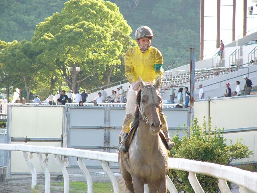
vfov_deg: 5.2
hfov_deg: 6.9
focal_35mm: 288
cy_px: 96
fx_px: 2138
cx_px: 128
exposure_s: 1/125
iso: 50
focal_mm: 47.9
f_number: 4
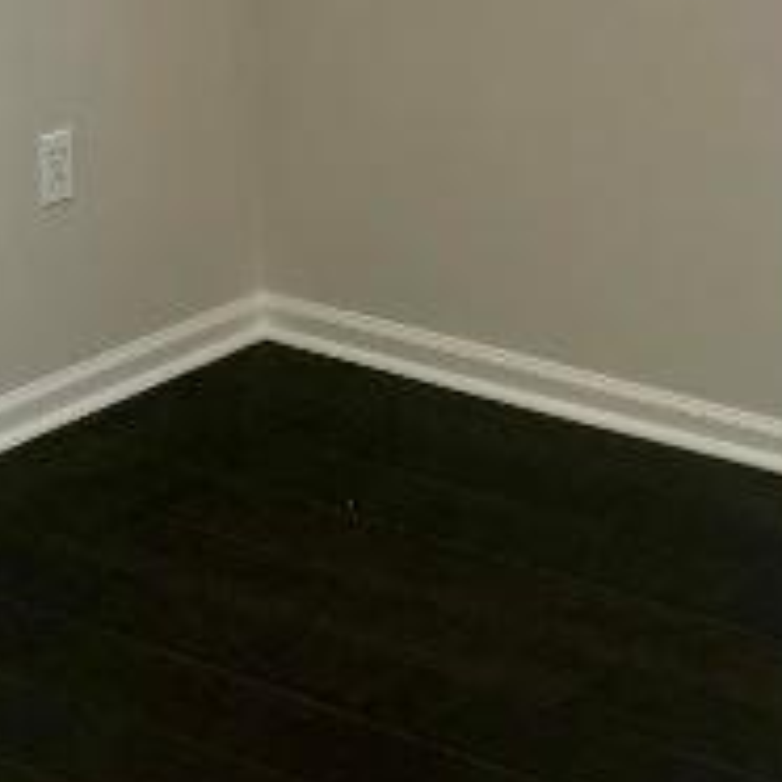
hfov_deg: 14.8
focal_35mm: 117
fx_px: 2990
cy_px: -4
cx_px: 572
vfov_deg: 14.6
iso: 200
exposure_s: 1/199
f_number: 1.78
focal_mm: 6.76
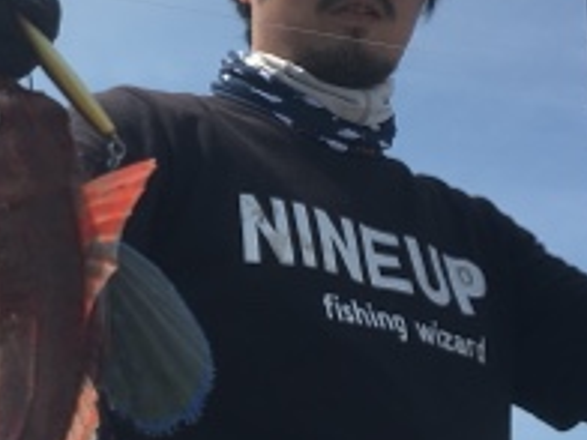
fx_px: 1255
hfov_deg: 26.1
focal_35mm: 74
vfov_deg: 19.7
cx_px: 160
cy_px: 81
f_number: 2.2
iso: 25
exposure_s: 1/1923
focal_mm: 4.15
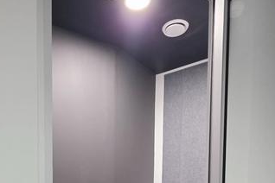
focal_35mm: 34
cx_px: 103
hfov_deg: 55.1
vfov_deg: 32.6
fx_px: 260
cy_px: 216
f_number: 1.9
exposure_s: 1/50
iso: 400
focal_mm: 2.2
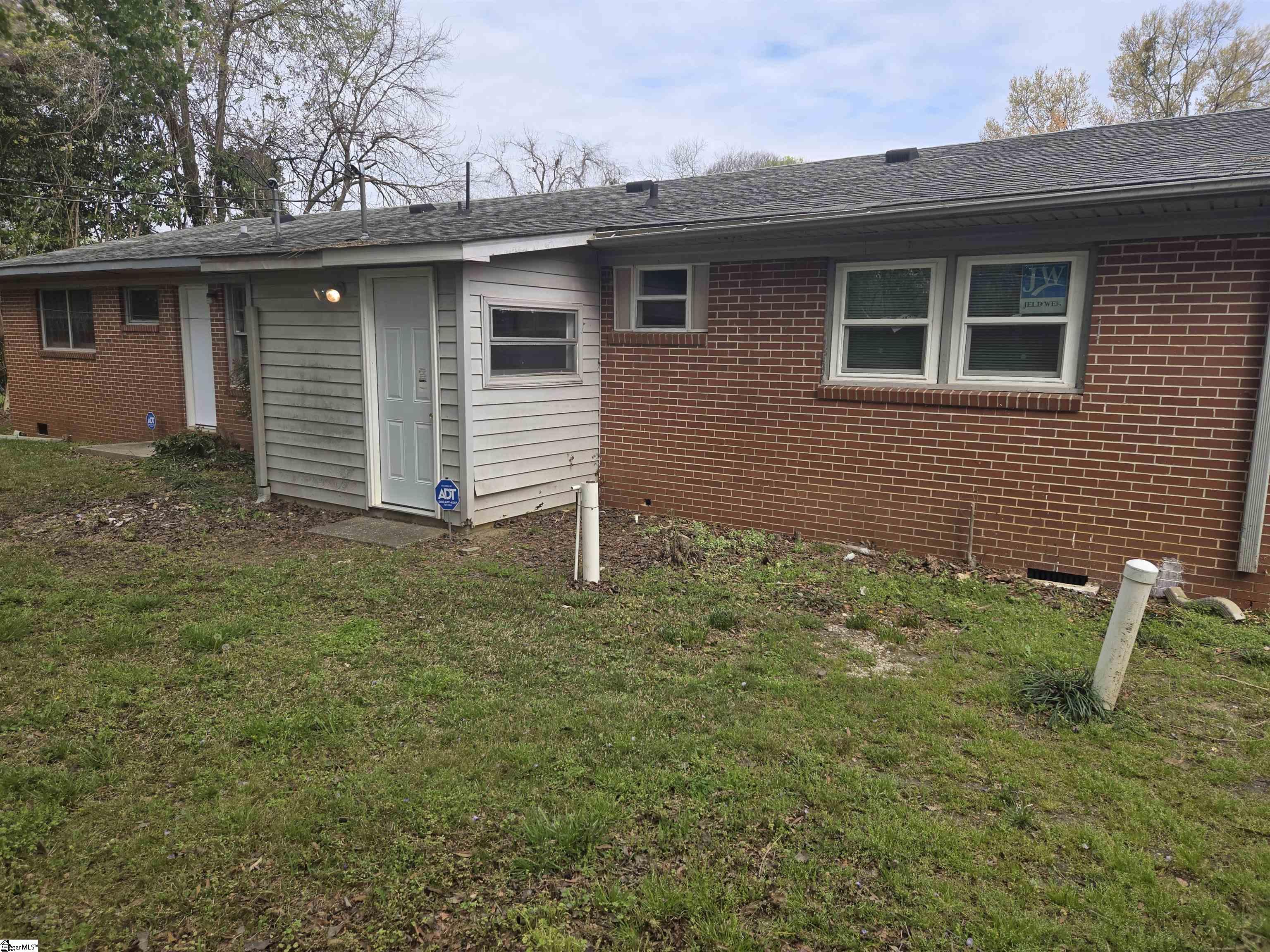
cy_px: 476
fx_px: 844
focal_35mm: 23
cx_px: 635
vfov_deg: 58.9
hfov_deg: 73.9
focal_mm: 5.4
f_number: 1.8
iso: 25
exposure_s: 1/752
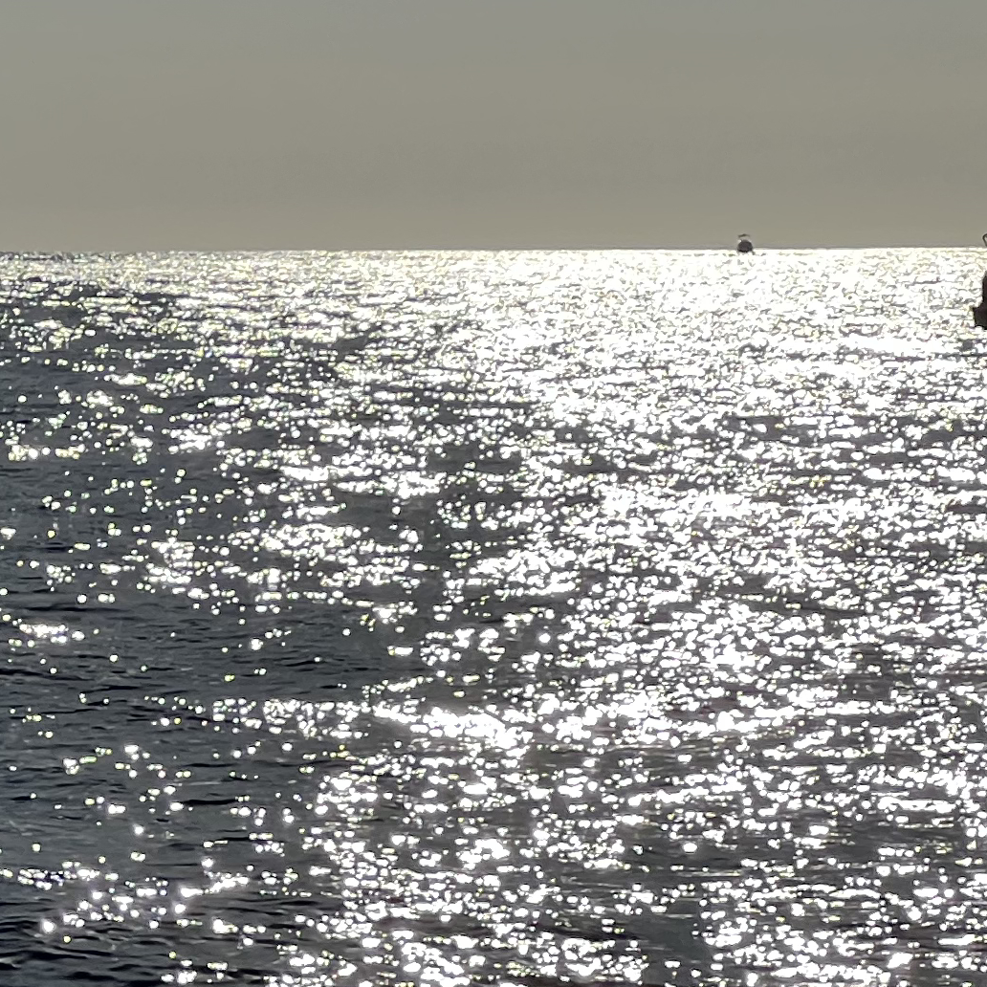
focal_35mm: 266
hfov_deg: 6.5
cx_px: -606
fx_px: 8581
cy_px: 526
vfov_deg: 6.6
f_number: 2.8
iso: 25
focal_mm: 9
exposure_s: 1/5236
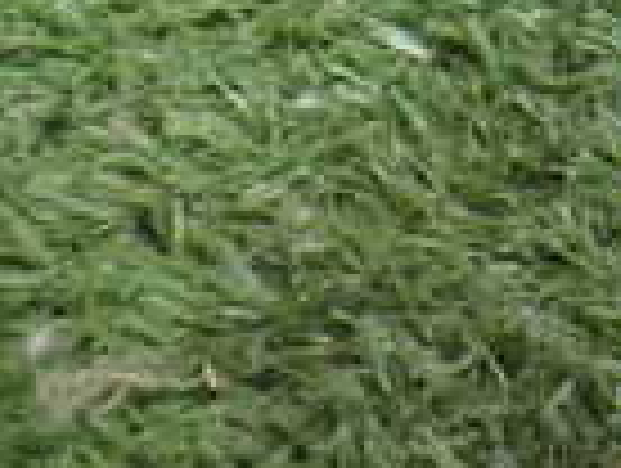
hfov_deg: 14.5
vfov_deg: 10.5
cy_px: -486
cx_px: 810
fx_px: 2336
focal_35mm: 130
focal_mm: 5.4
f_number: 2.3
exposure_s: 1/60
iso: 800
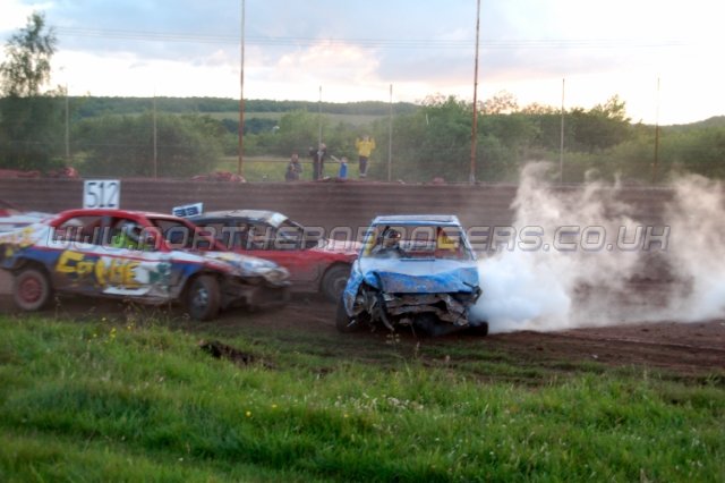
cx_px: 362
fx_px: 1027
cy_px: 242
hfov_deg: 38.9
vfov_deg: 26.5
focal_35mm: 51
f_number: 4.5
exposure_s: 1/160
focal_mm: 34
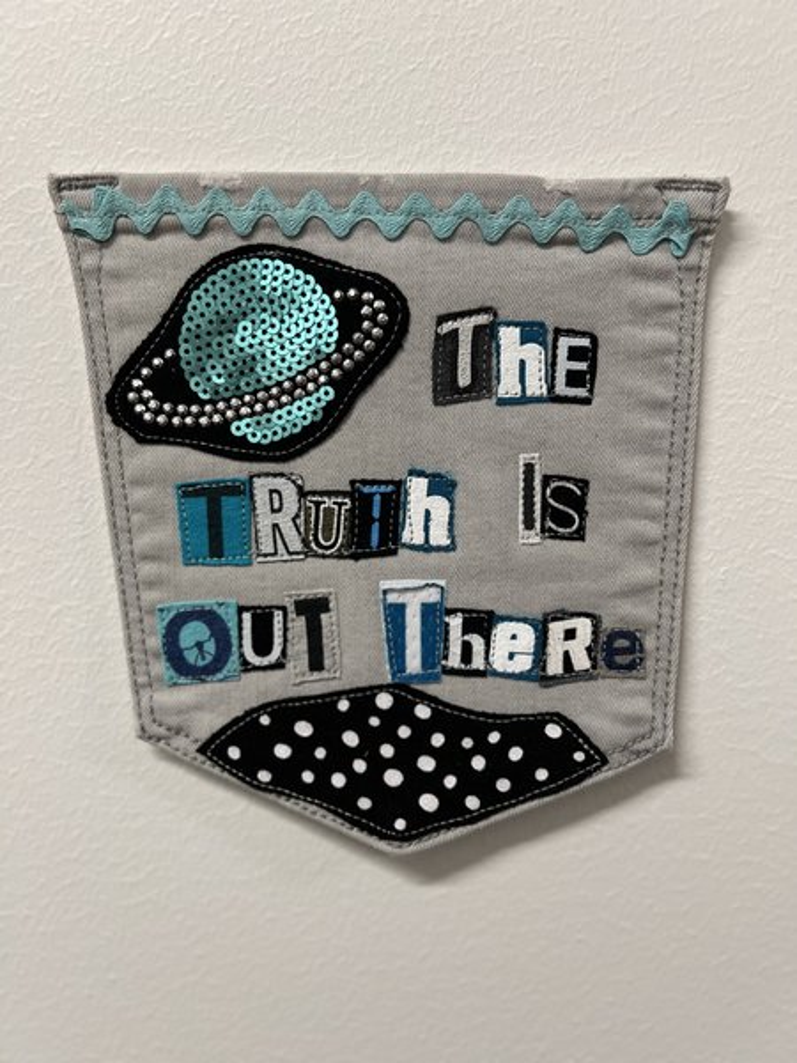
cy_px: 532
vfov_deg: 67.3
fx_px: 798
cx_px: 398
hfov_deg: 53.1
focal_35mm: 26
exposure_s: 1/60
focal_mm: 5.7
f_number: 1.5
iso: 125
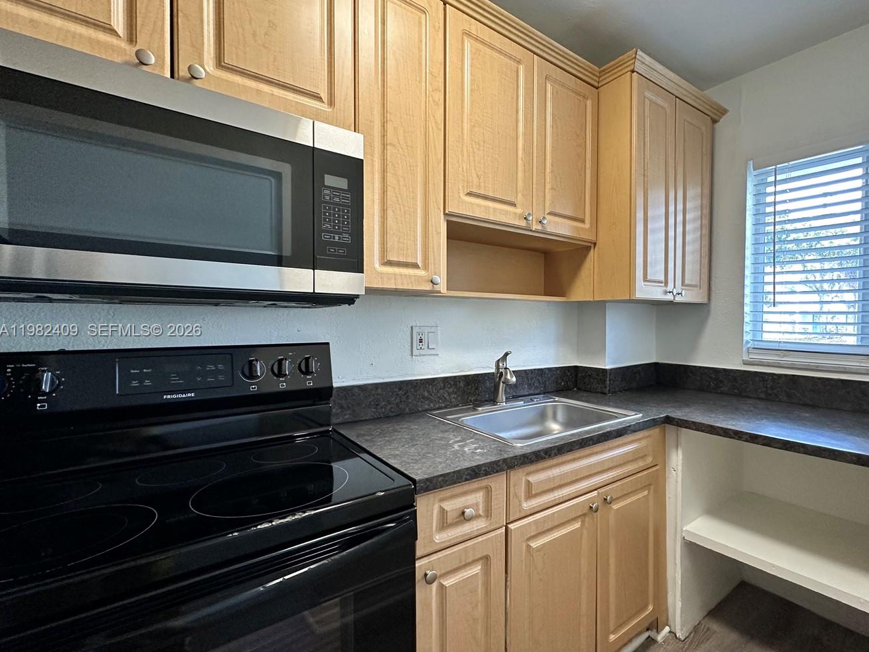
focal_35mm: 17
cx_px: 524
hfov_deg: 89.8
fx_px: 427
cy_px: 331
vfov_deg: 74.7
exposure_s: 1/120
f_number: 2.2
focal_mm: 2.22
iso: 320
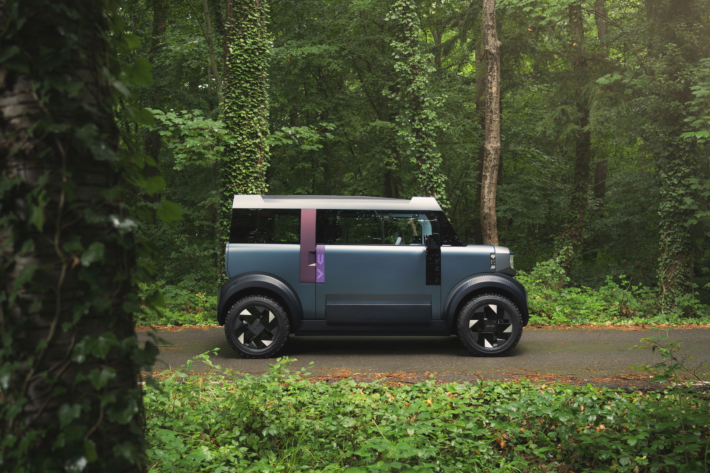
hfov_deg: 54.4
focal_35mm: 35
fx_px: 690
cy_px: 236
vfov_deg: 37.9
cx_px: 355
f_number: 4
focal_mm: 35
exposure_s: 1/60
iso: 200
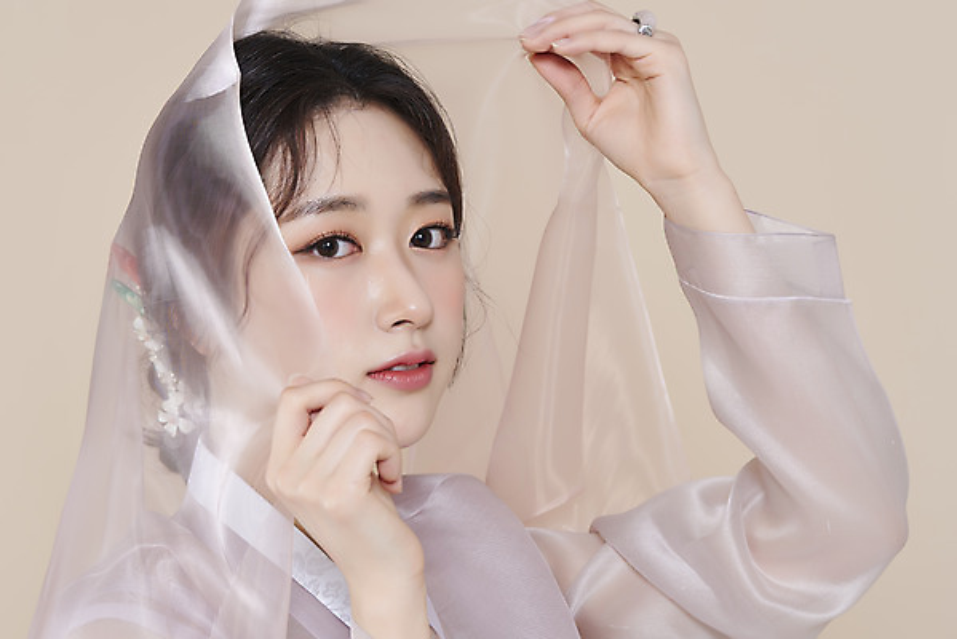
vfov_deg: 13.1
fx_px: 2792
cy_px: 320
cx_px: 478
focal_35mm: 105
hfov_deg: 19.4
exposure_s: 1/125
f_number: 11
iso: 64
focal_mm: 105
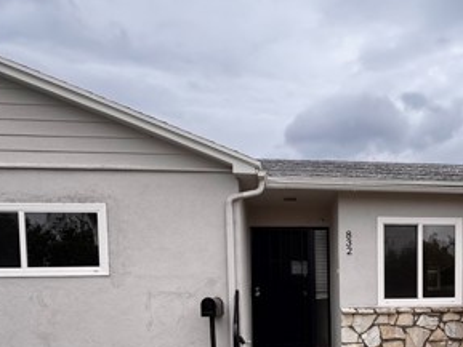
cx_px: 335
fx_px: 415
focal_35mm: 31
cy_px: 318
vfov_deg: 41.5
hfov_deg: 56.1
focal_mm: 2.22
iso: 64
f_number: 2.2
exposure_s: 1/99
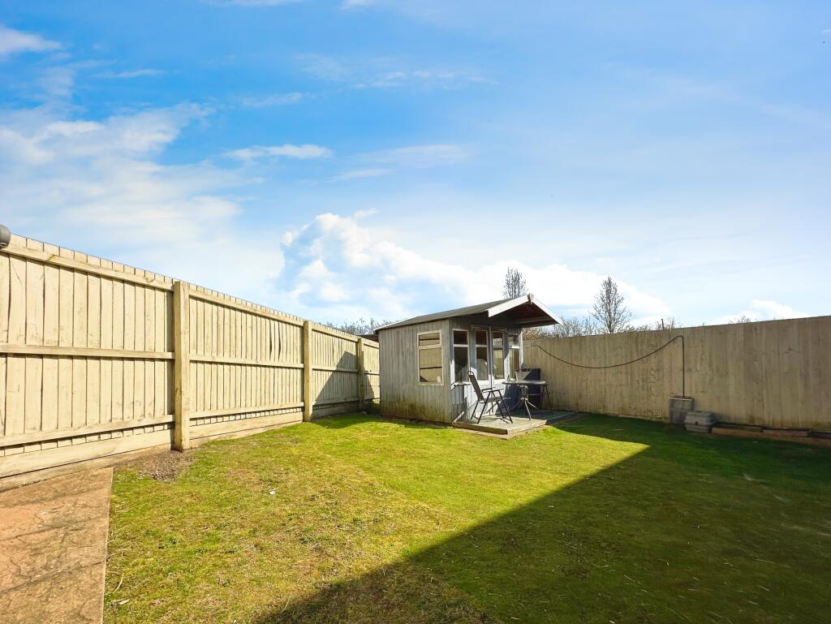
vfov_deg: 85.7
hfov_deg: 102.0
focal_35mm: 14
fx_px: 336
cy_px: 312
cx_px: 416
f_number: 2.2
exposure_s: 1/2564
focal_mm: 2.22
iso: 50
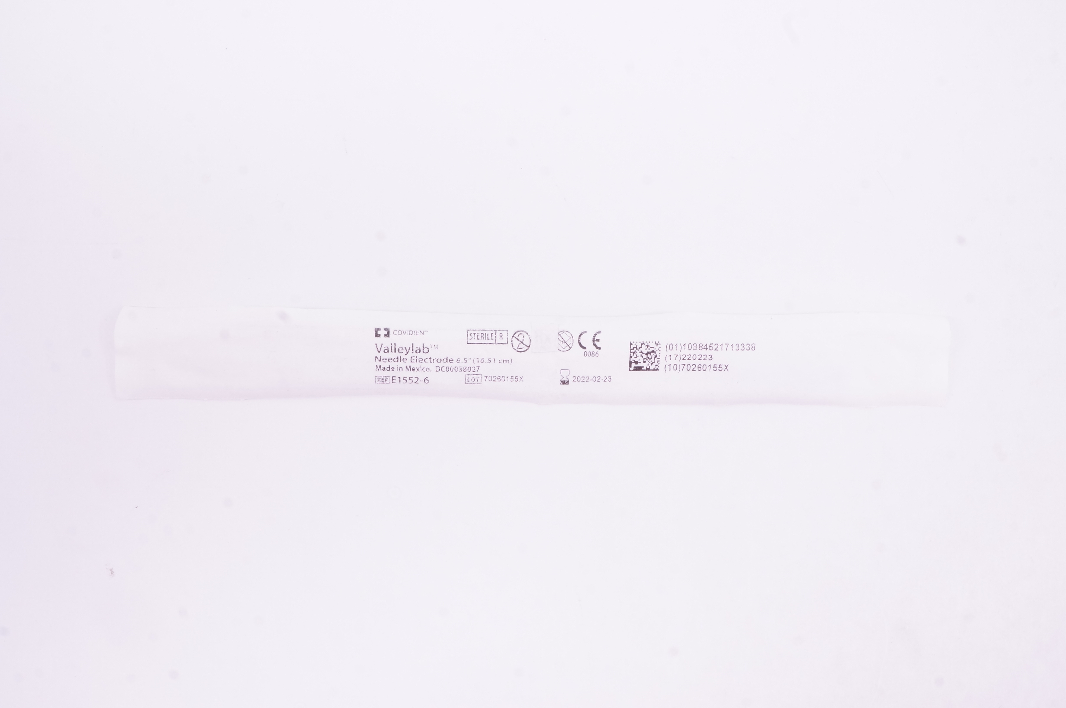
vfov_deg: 32.9
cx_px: 533
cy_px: 354
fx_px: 1198
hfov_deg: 48.0
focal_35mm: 40
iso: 800
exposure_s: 1/15
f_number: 16
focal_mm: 27
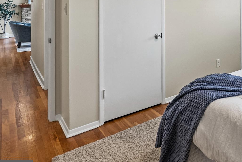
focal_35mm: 32
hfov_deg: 51.1
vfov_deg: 38.3
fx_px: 215
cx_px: 222
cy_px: 15
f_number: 11
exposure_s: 1/8
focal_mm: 16
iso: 1250
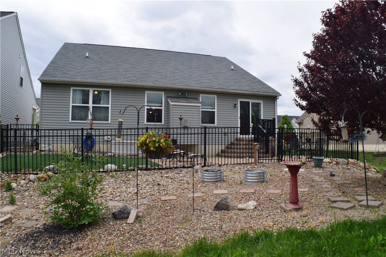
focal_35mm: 33
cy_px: 128
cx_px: 193
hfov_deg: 57.2
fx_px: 354
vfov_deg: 40.0
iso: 400
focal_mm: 22
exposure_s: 1/100
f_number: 9
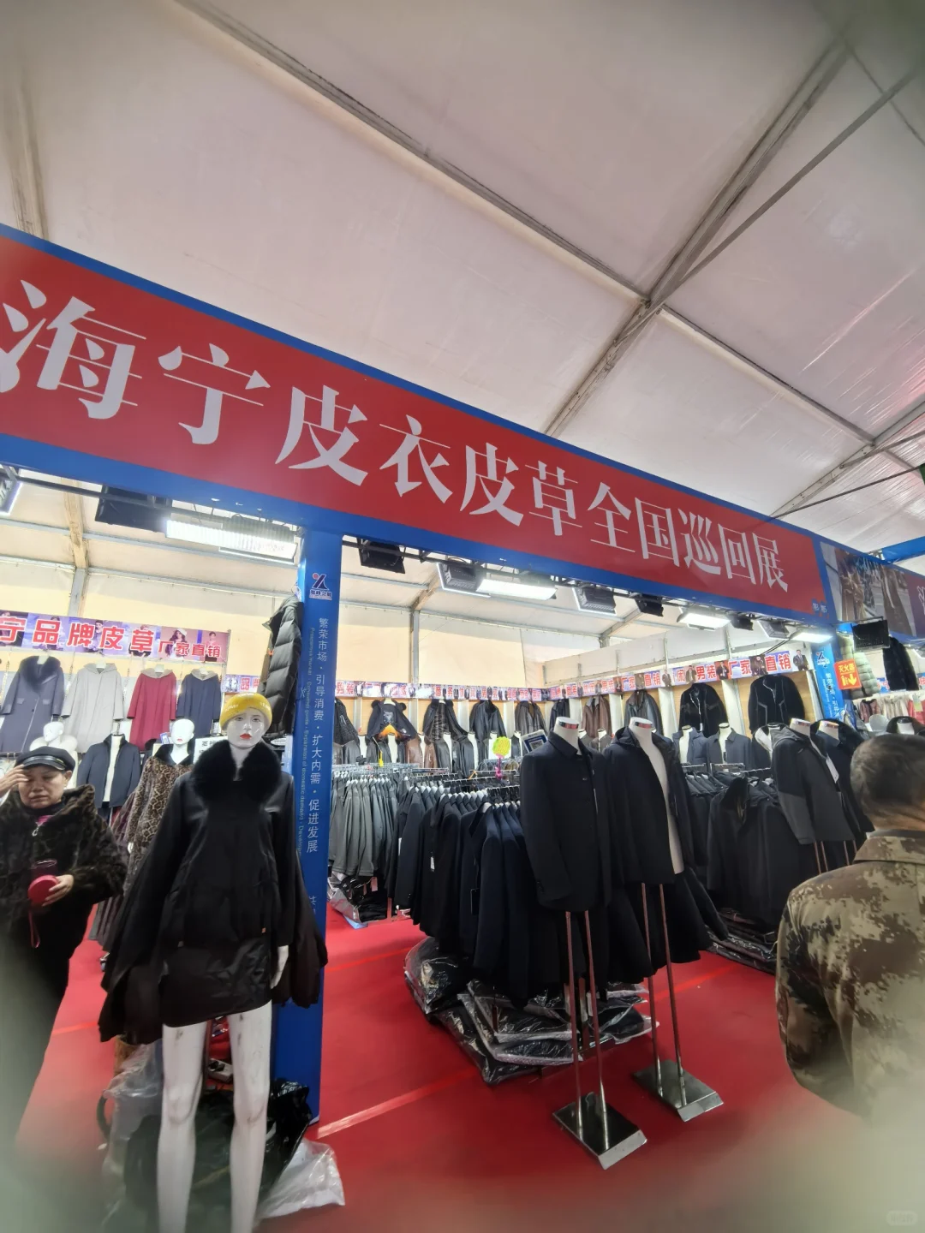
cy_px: 616
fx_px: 463
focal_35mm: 13
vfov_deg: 106.2
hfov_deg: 89.9
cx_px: 462
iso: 64
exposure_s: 1/100
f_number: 2.2
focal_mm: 1.95
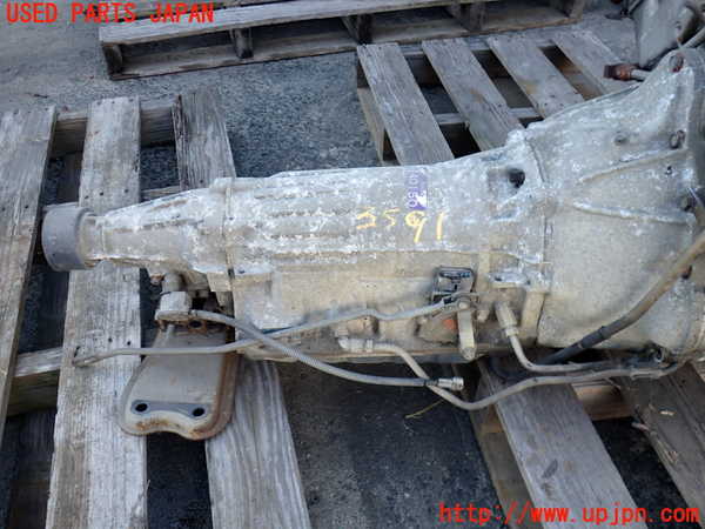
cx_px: 352
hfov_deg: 60.0
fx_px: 611
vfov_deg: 46.8
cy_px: 264
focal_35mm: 30
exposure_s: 1/200
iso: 100
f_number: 2.3
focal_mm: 5.4
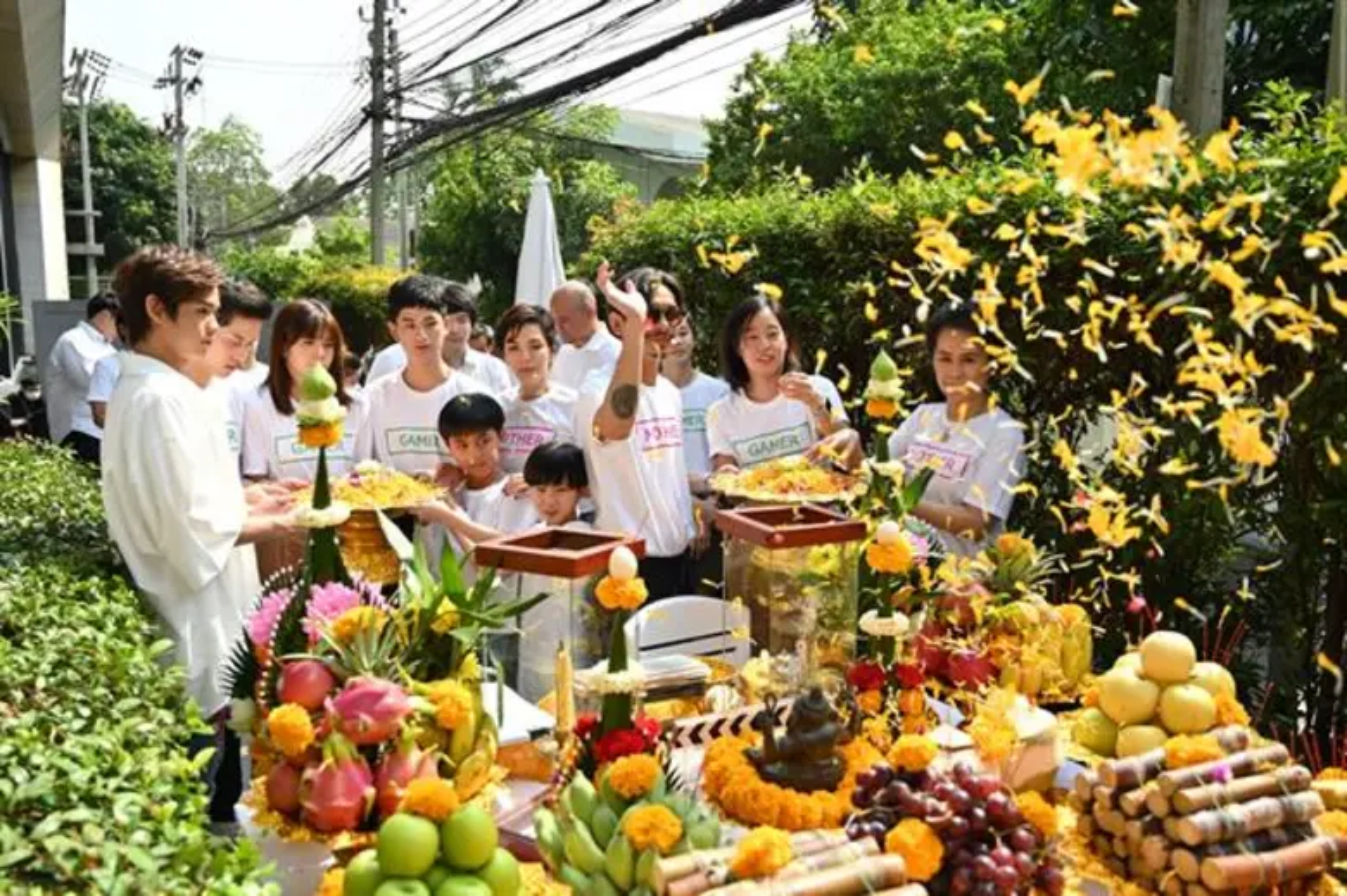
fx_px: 1122
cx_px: 674
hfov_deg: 62.0
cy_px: 448
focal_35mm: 30
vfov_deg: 43.6
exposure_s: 1/5000
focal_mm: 30
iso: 1250
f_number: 4
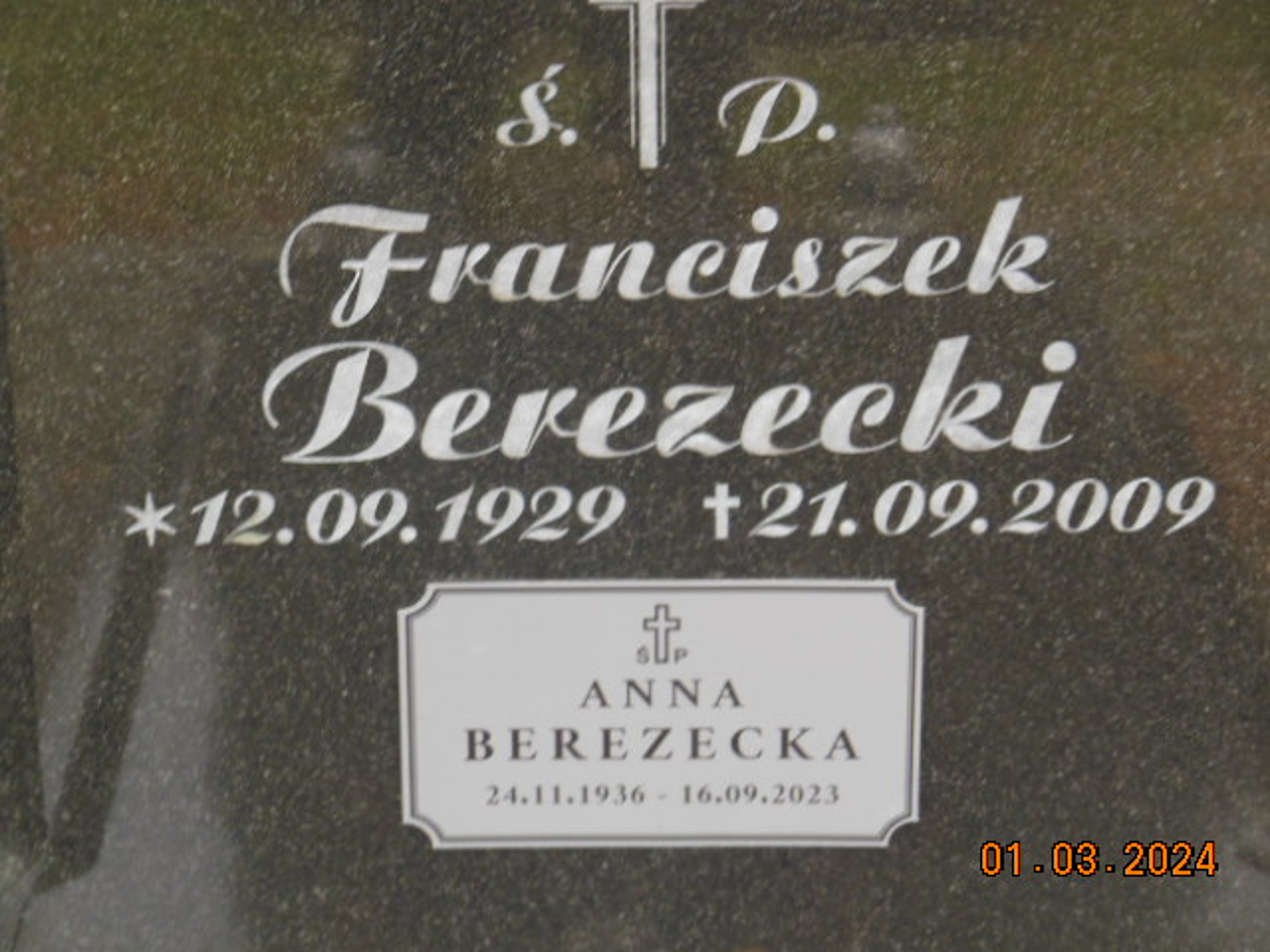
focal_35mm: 111
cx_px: 635
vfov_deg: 13.3
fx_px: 4072
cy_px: 476
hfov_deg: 17.7
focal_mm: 19.7
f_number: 4.8
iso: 200
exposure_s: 1/60
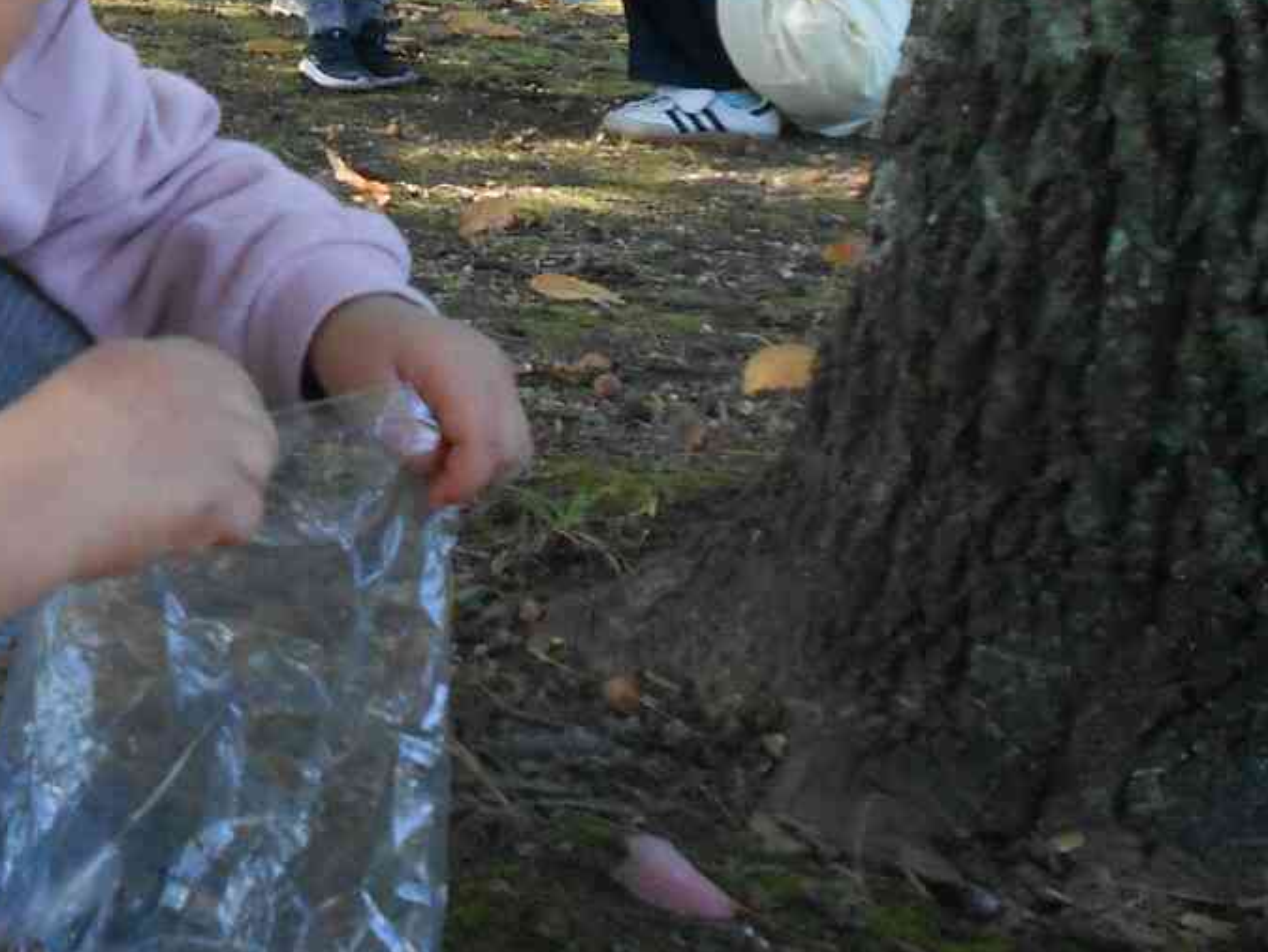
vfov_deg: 22.3
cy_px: 61
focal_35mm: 64
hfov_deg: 27.9
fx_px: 2345
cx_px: -87
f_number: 3.5
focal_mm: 4.6
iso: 400
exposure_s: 1/250
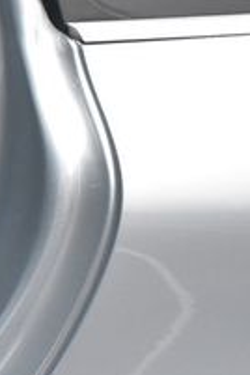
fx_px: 896
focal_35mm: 86
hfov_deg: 13.8
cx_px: -228
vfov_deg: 23.4
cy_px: 85
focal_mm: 18
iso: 2200
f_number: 3.5
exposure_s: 1/125
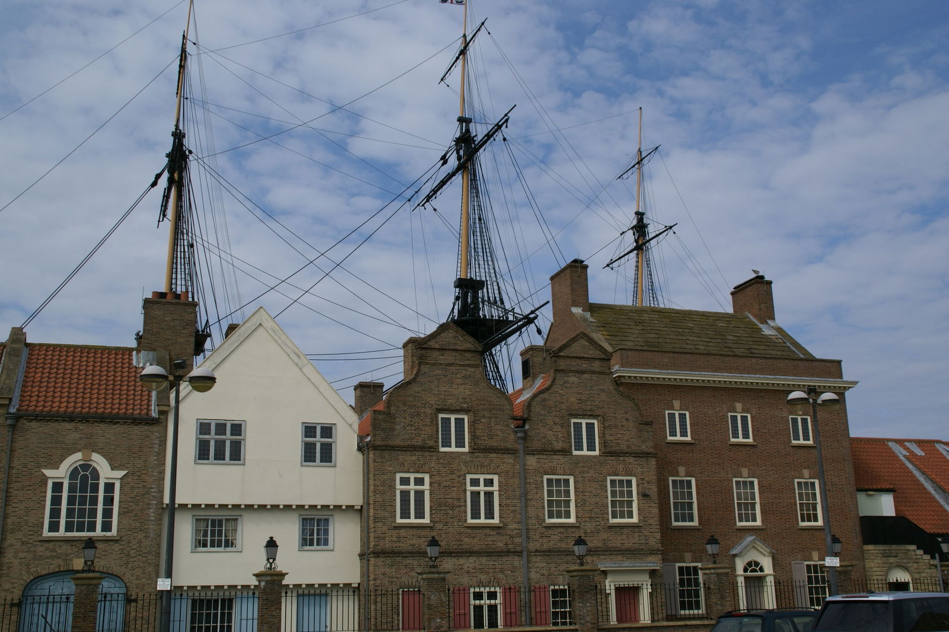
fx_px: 949
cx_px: 474
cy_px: 316
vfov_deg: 36.9
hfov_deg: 53.1
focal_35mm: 36
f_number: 10
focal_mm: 24
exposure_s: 1/320
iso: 100
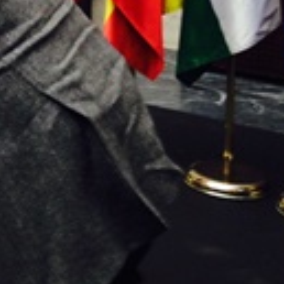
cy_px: -94
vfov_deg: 14.7
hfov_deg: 13.8
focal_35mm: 113
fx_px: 1049
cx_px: -227
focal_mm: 4.12
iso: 80
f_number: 2.4
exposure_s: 1/20
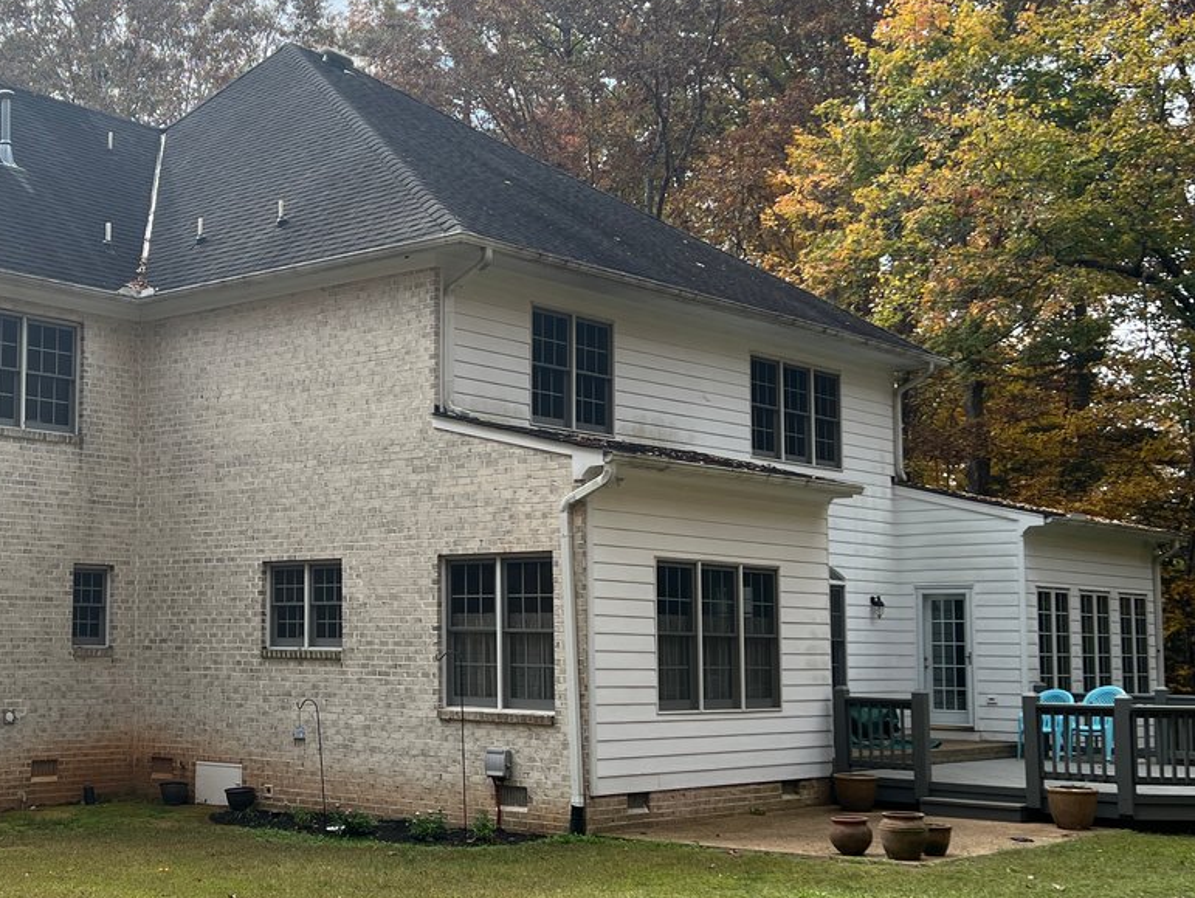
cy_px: 463
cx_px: 286
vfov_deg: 28.6
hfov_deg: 36.5
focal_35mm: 51
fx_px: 1761
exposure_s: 1/1531
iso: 50
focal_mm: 5.7
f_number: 1.5
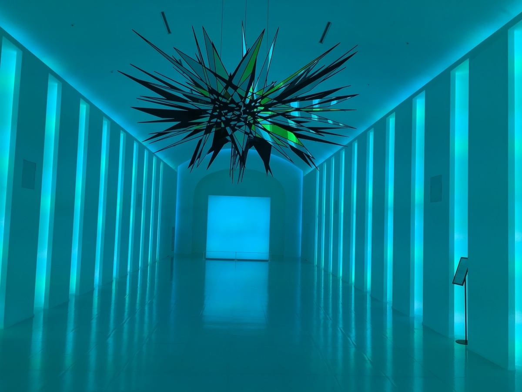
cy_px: 196
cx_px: 261
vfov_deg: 48.2
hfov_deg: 61.7
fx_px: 437
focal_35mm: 29
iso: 25
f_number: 2.2
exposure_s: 1/210
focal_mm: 4.15
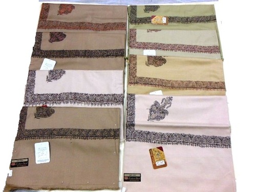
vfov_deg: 42.9
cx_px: 128
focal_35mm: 33
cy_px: 96
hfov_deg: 55.4
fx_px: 244
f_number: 3.5
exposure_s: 1/13
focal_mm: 6
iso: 400
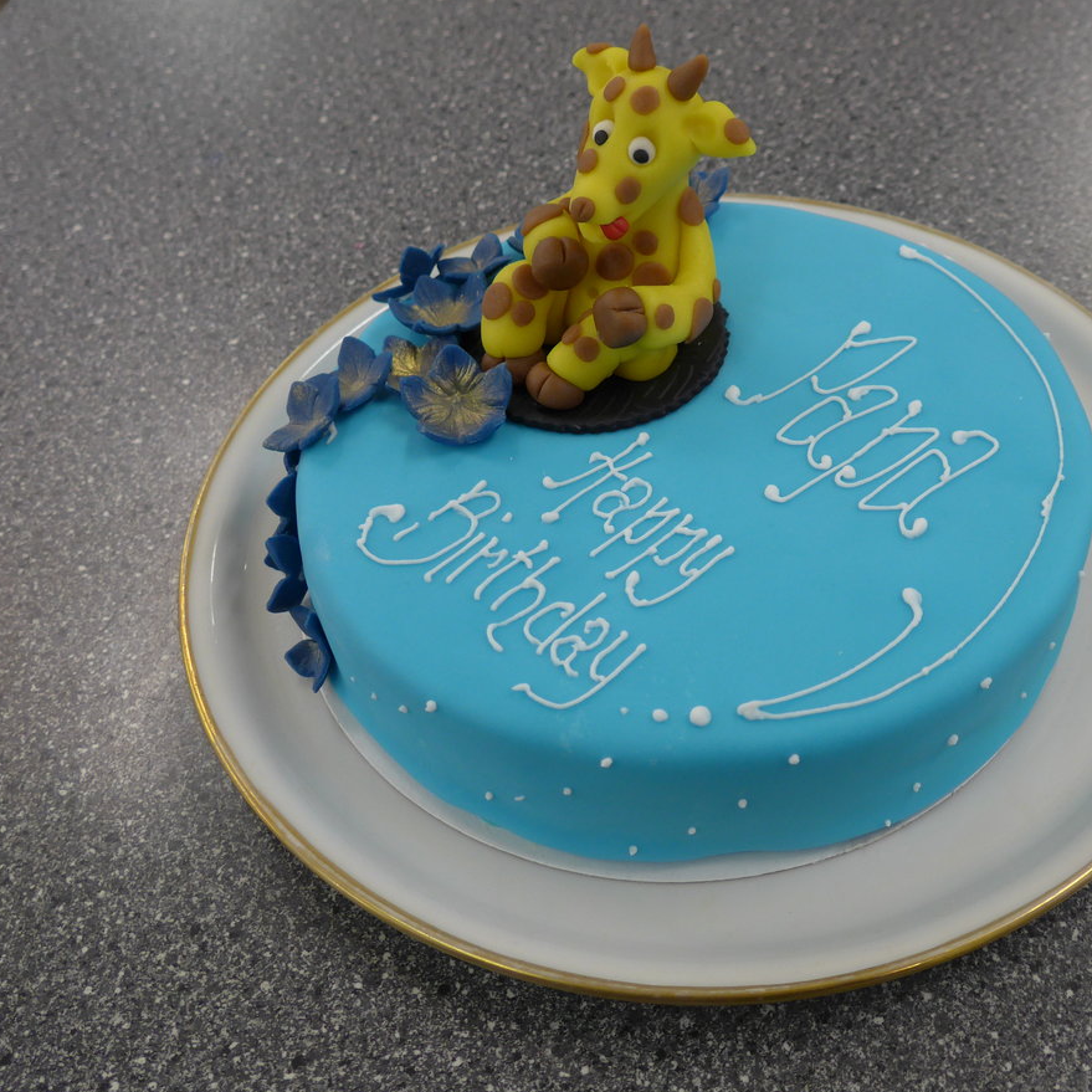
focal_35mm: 35
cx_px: 706
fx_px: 1249
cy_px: 547
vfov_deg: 47.2
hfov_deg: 46.6
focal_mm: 6
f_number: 2
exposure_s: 1/60
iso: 160
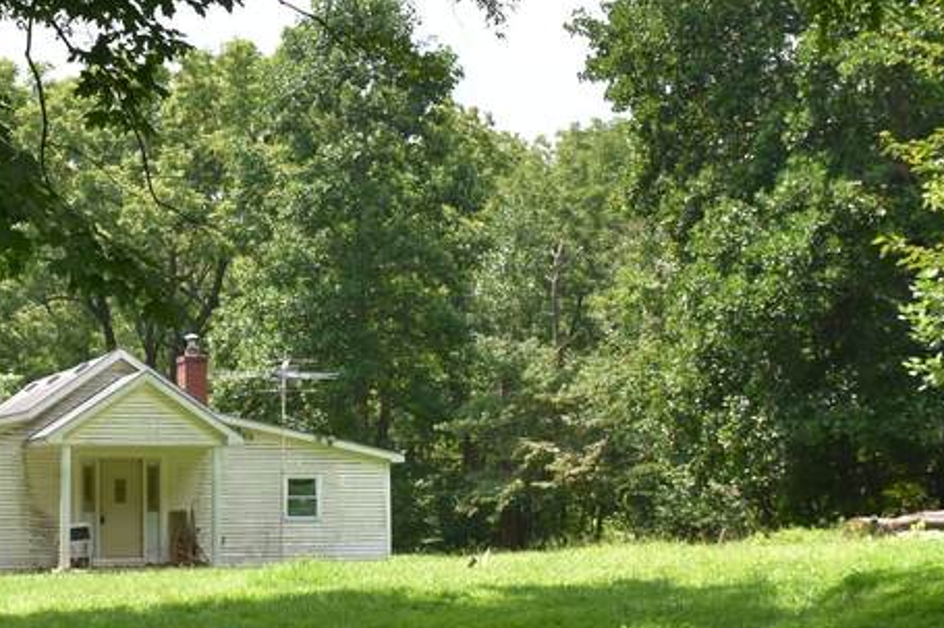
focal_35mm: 76
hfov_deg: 26.3
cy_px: 285
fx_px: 1992
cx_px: 245
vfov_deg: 17.9
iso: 100
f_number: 5
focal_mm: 18
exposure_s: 1/250
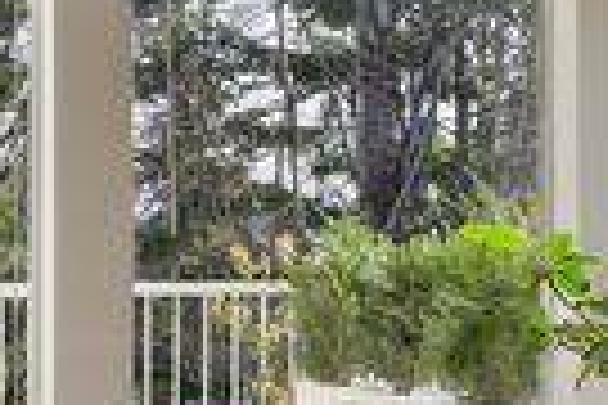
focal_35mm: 115
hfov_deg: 16.4
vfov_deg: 11.9
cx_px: -284
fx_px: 1942
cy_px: 277
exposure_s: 1/200
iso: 200
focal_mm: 31
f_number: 5.6
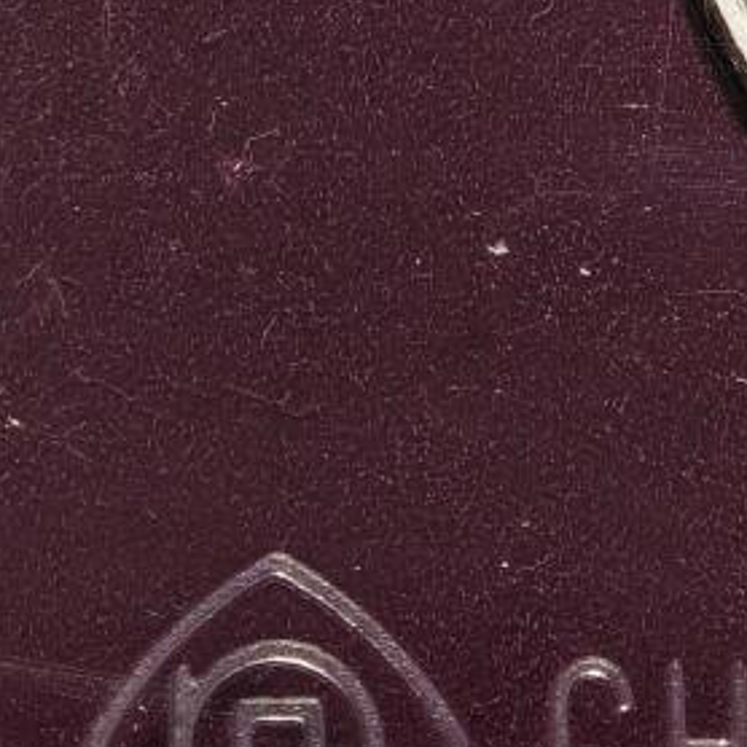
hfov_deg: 6.6
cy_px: -191
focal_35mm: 267
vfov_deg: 6.5
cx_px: 288
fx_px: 6519
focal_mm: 9
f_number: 2
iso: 400
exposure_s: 1/120
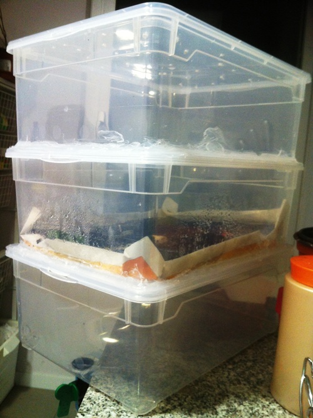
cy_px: 209
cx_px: 156
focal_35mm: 35
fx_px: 423
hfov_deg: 40.6
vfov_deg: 52.7
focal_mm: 3.85
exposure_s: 1/17
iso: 160
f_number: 2.8
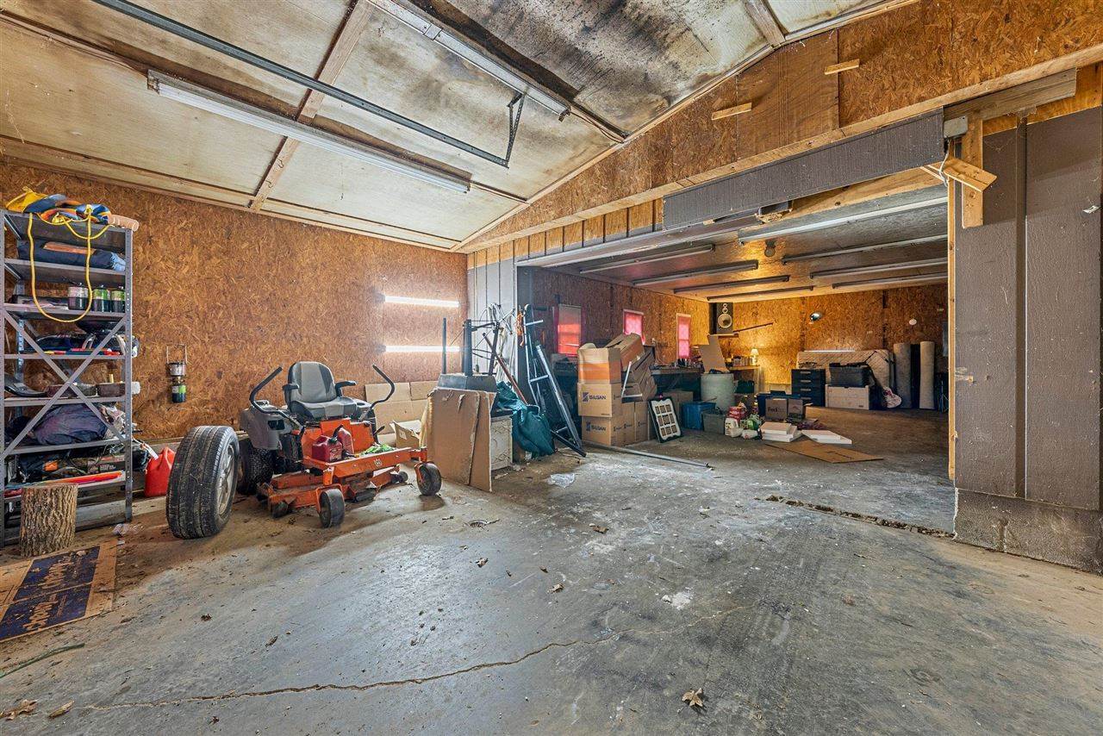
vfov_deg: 81.2
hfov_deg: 104.2
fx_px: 429
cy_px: 368
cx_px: 552
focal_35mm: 14
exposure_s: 2
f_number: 7.1
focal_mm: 14
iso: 400
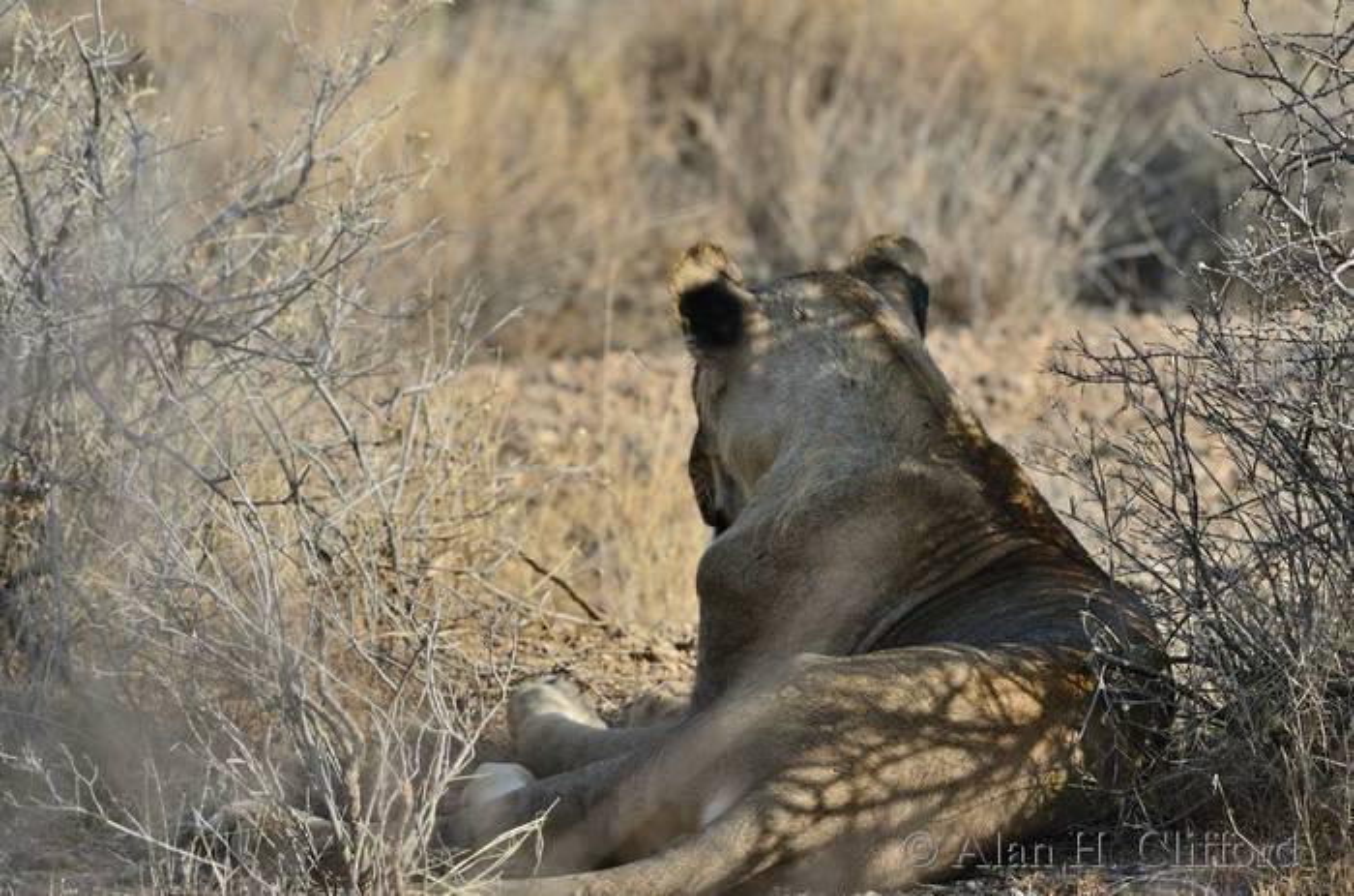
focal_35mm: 495
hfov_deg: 4.2
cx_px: 677
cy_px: 448
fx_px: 18571
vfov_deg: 2.8
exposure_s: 1/640
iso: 200
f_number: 6.3
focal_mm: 330
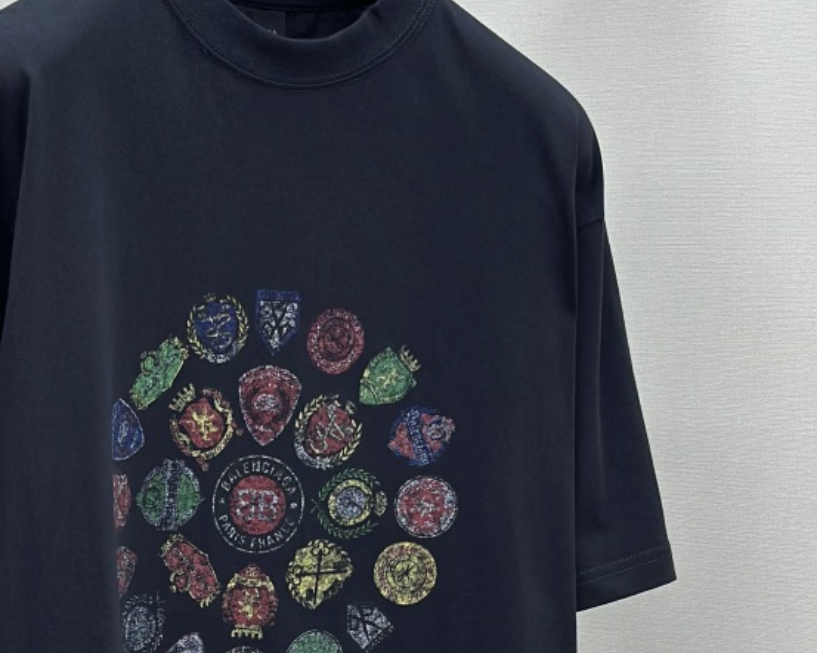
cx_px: 241
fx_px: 2949
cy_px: 620
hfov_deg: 15.7
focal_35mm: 122
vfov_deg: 12.5
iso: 80
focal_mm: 6.86
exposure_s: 1/196
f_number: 1.78
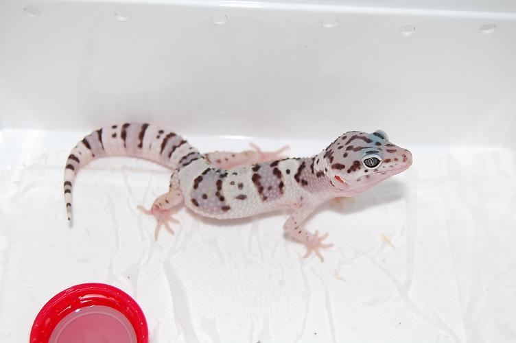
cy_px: 172
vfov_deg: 21.5
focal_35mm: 63
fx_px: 902
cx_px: 258
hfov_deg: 31.9
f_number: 5.6
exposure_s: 1/500
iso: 400
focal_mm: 42
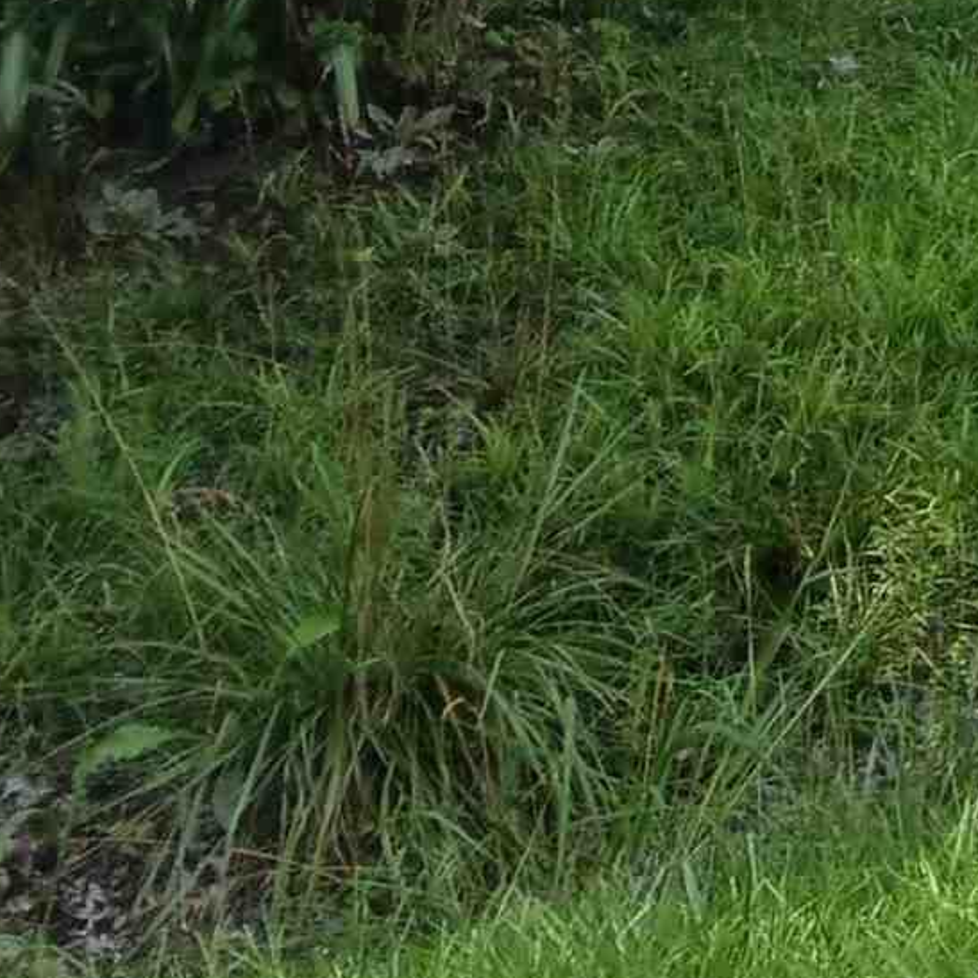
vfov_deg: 12.2
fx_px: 4283
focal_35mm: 134
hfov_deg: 10.3
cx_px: 2689
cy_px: -626
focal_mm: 4
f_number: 1.8
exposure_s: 1/204
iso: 20
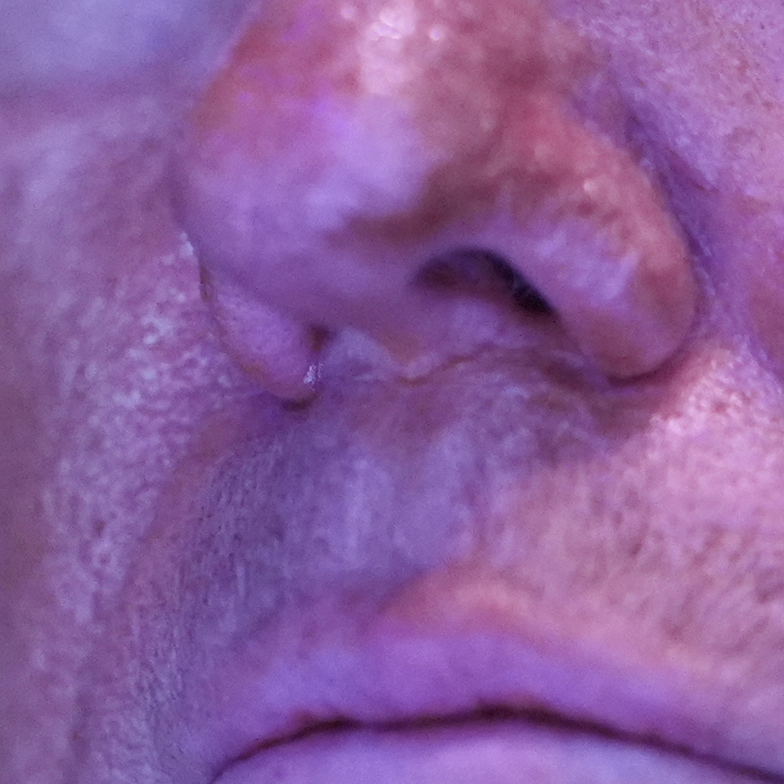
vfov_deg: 2.6
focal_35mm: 675
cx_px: 563
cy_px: 105
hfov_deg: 2.6
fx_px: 17296
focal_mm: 150
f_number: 2
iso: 4000
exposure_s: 1/500
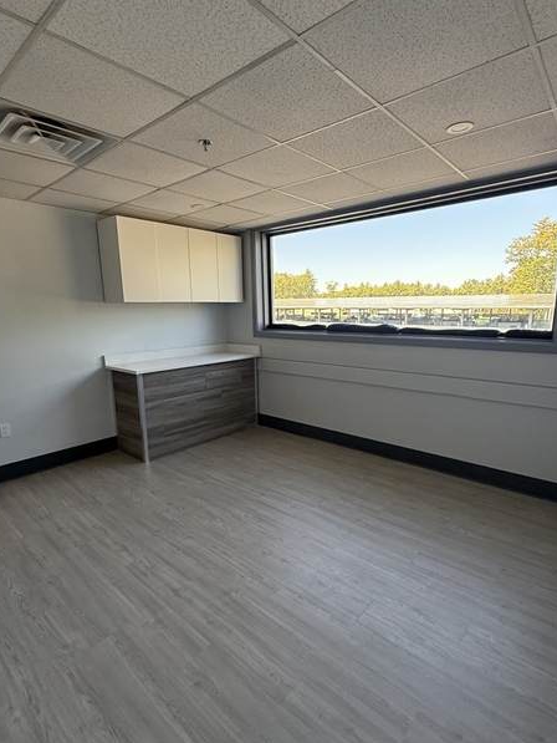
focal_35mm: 18
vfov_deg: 87.7
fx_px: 386
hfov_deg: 71.6
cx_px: 283
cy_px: 388
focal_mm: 2.22
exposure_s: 1/99
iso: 100
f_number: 2.2
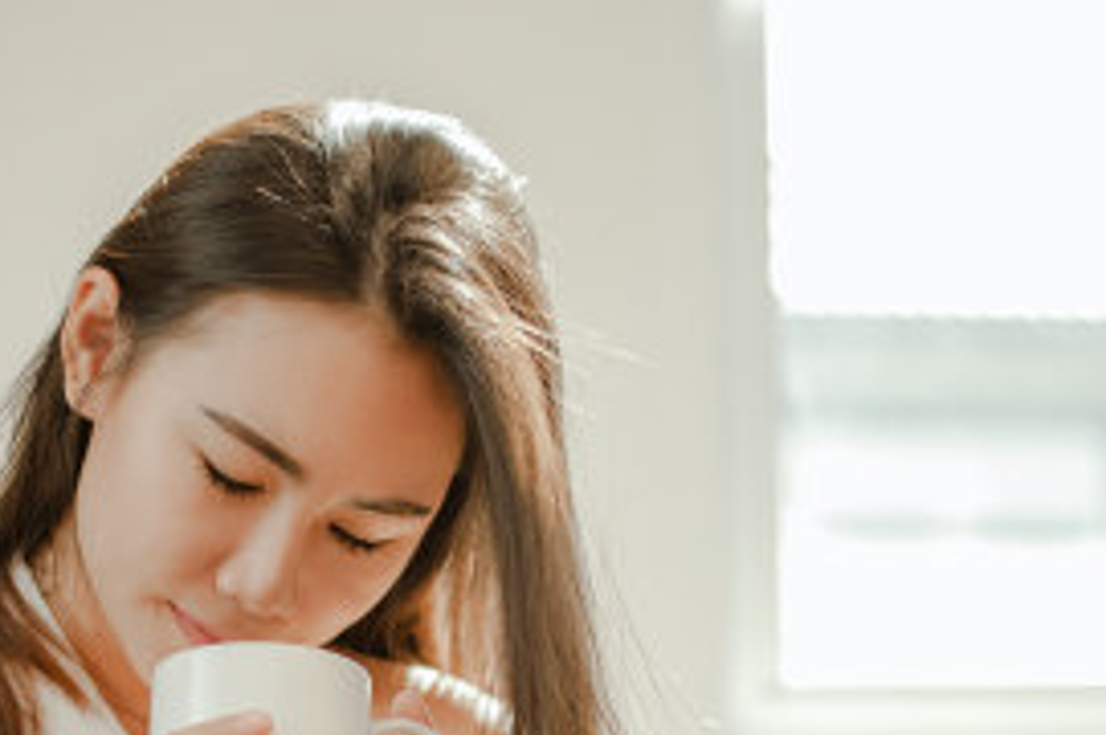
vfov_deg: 12.0
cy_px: 745
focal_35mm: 113
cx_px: 473
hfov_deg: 18.1
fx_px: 3467
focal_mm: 50
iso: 100
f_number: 1.8
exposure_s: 1/400
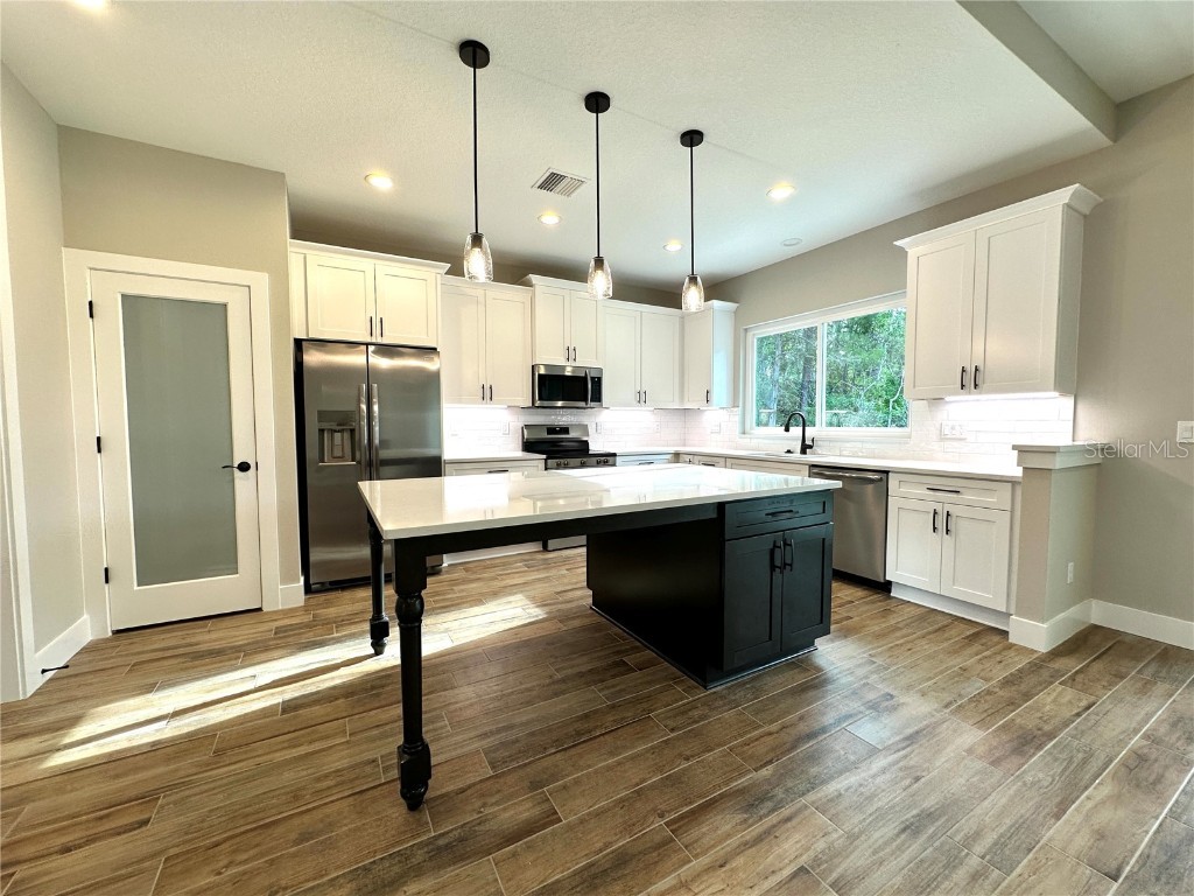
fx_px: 483
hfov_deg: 102.1
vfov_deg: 85.7
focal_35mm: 14
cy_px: 448
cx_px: 597
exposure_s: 1/120
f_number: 2.2
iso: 80
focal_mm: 2.22
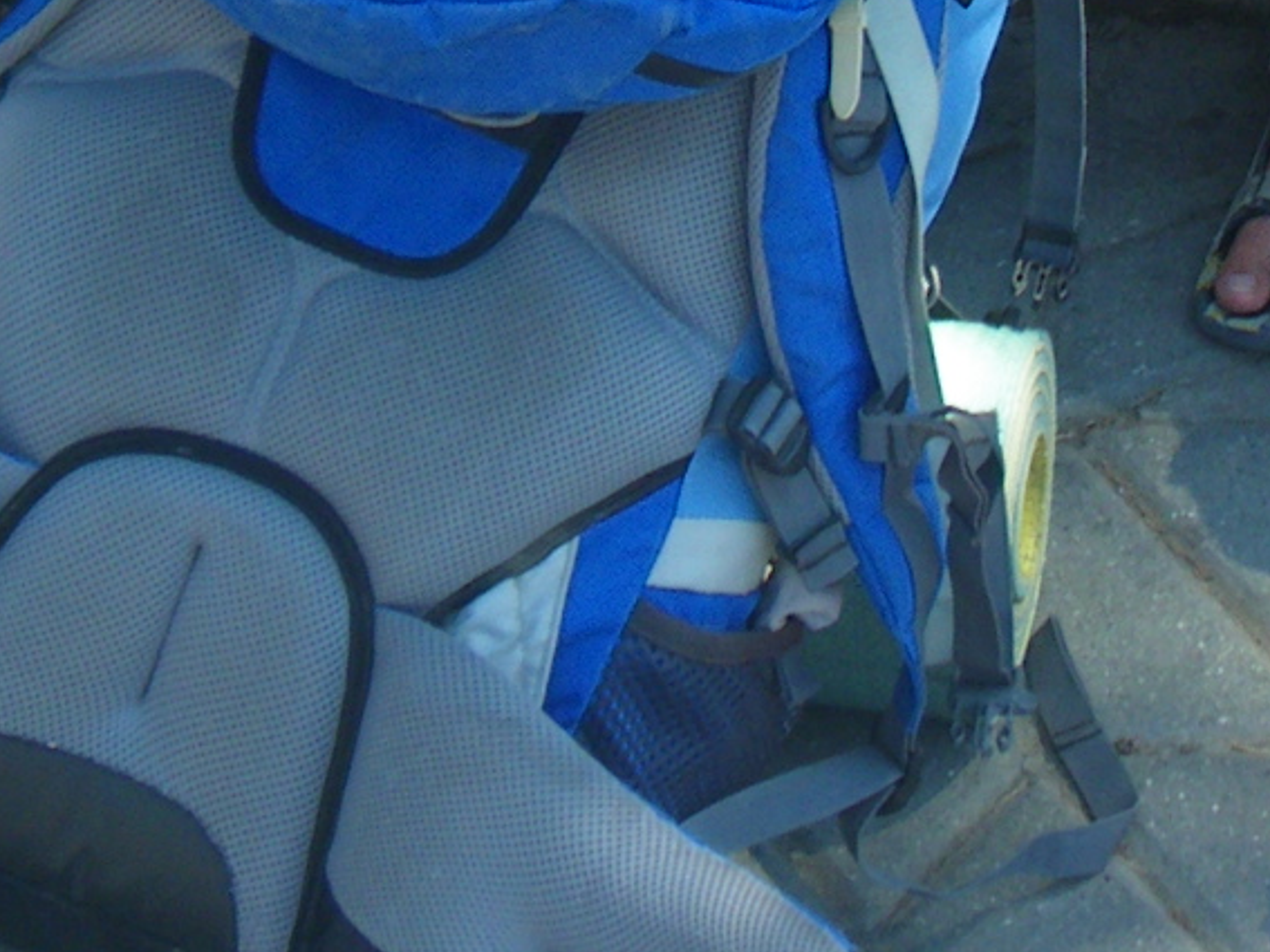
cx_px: 1283
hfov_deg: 15.1
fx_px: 4695
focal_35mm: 128
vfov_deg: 10.7
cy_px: -918
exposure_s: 1/80
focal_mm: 5
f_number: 4.2
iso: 50
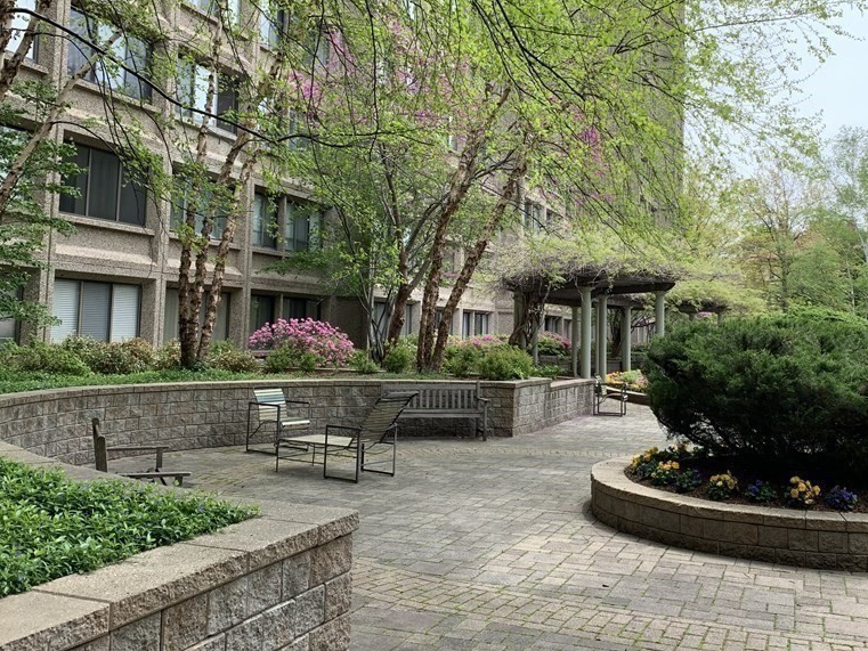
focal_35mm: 35
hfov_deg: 52.6
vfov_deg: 40.6
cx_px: 470
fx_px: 878
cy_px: 270
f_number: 1.8
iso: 25
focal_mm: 4.25
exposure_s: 1/534
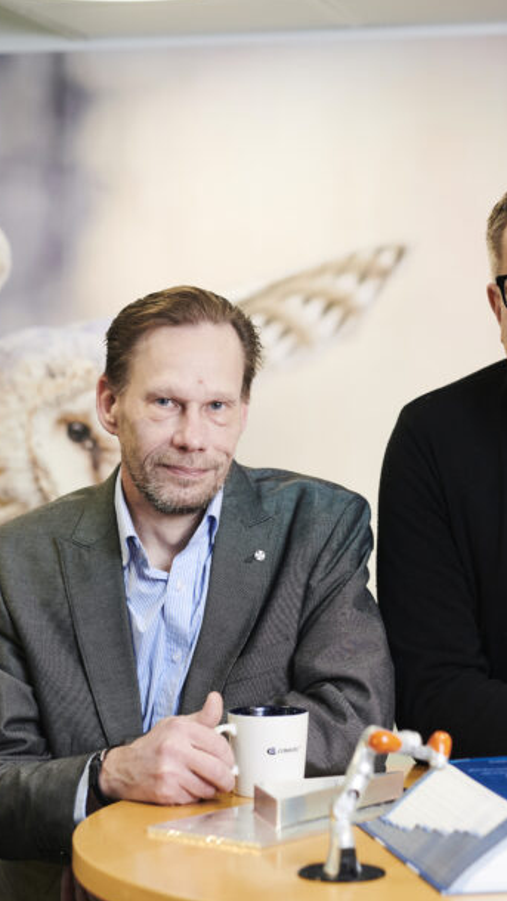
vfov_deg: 24.2
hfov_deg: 13.7
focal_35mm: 88
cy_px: 487
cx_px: 333
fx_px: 2104
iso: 400
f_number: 3.2
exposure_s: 1/200
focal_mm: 50
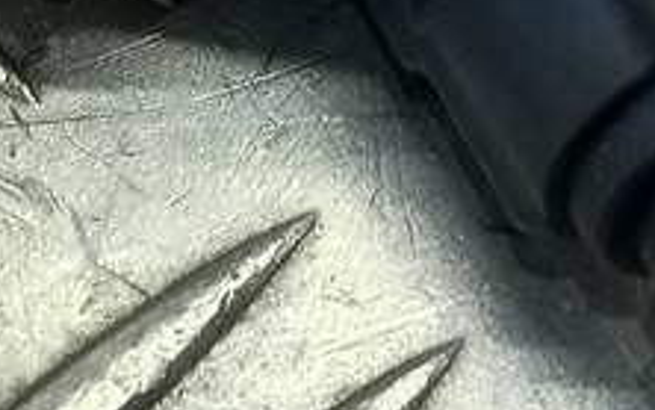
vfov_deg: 10.5
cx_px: 142
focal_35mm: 122
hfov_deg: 17.0
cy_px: -165
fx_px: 2179
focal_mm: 4.6
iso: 80
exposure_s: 1/50
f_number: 1.8
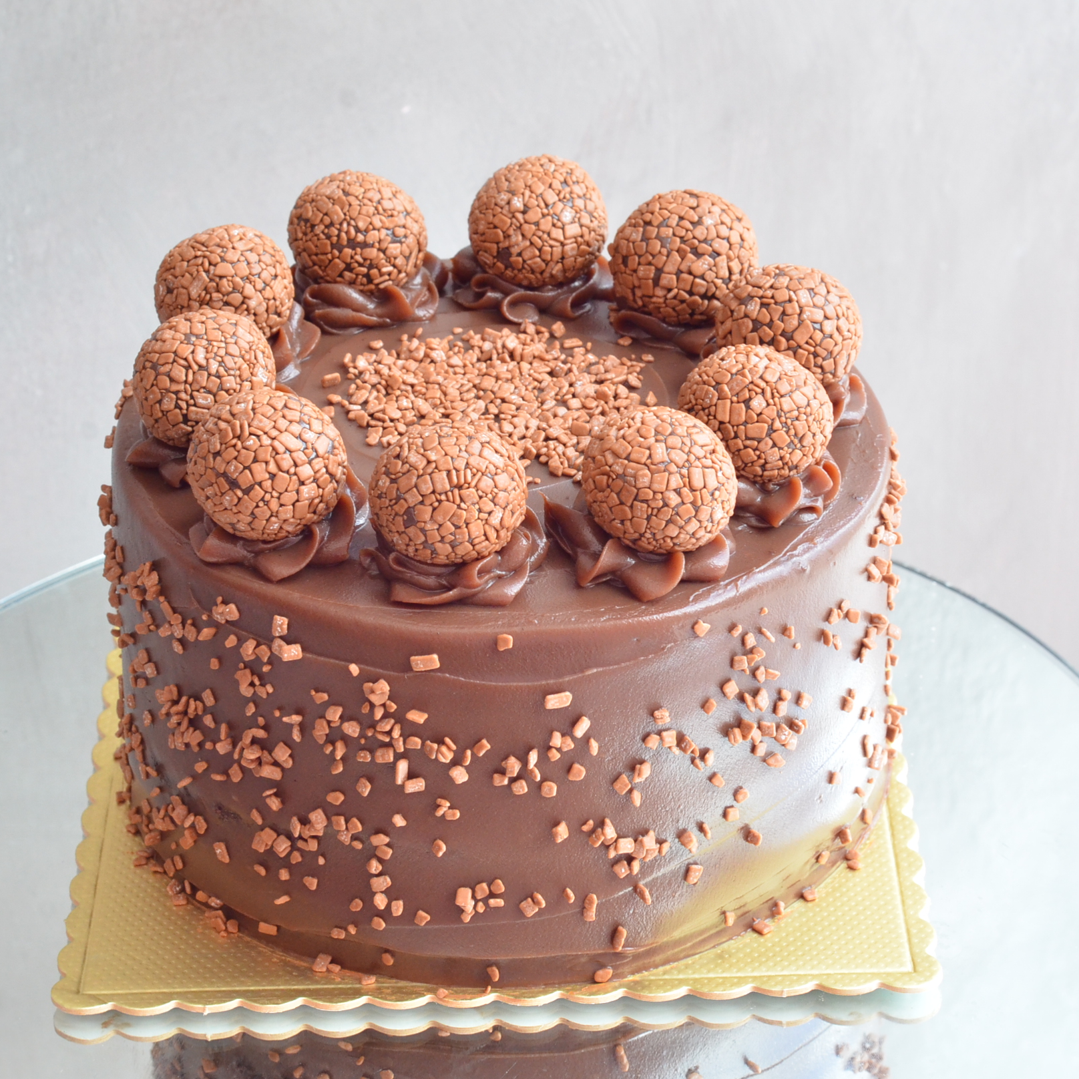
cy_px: 540
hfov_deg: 17.9
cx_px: 504
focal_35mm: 97
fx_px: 3421
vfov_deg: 17.9
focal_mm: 50
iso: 1250
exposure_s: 1/100
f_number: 10
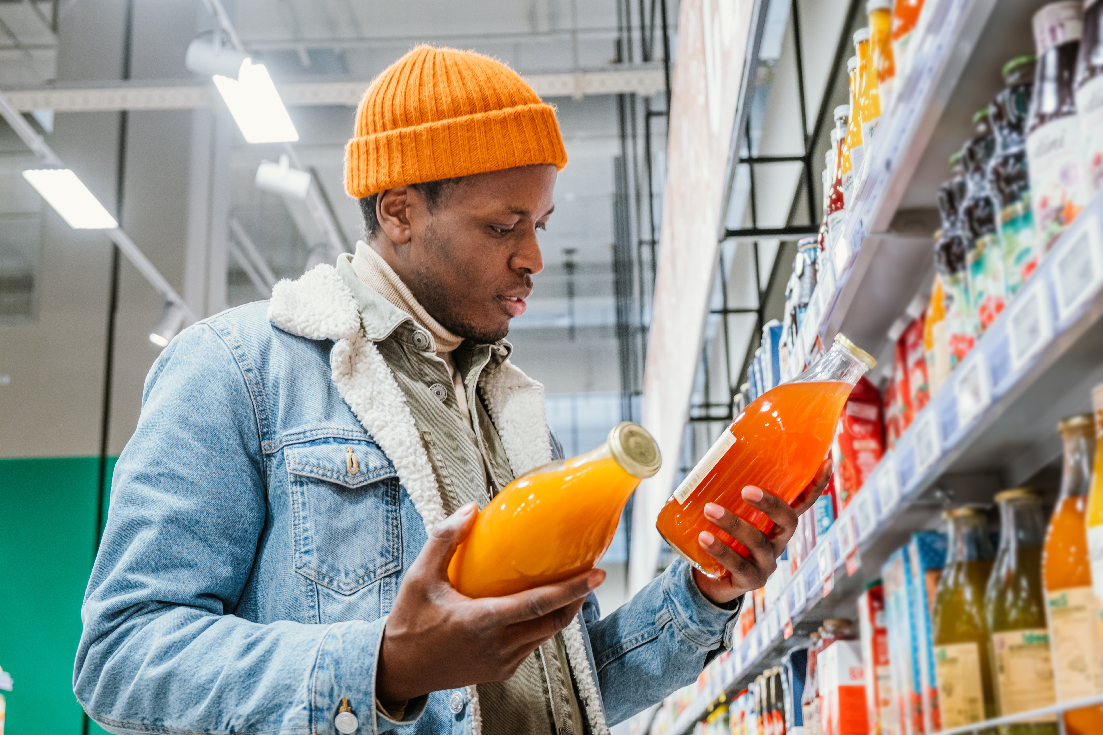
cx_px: 552
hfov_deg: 43.6
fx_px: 1379
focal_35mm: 45
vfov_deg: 29.9
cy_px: 368
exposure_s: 1/60
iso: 320
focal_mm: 30.2
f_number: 3.6
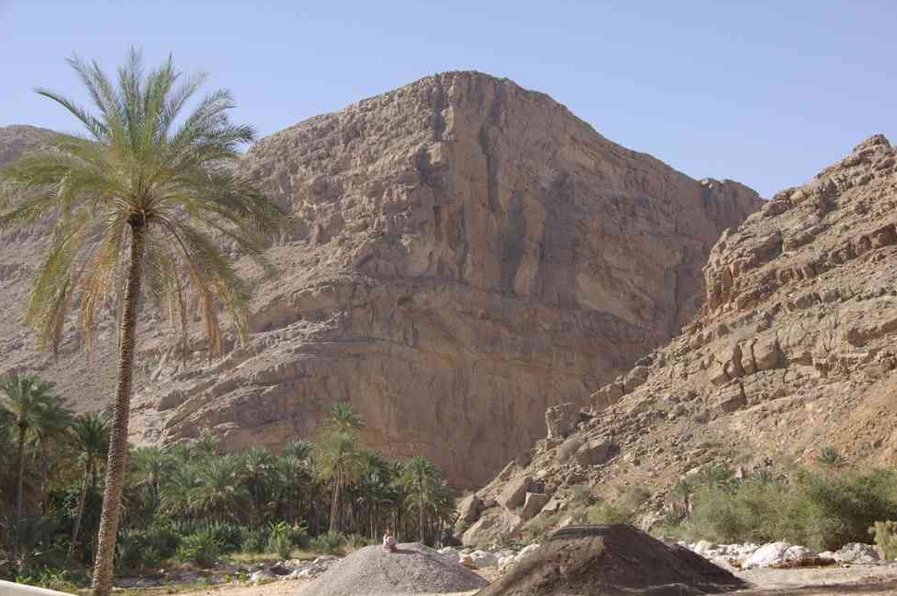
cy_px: 291
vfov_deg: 22.5
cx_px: 461
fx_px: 1499
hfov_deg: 33.3
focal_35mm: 60
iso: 100
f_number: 8
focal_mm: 38.8
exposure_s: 1/125
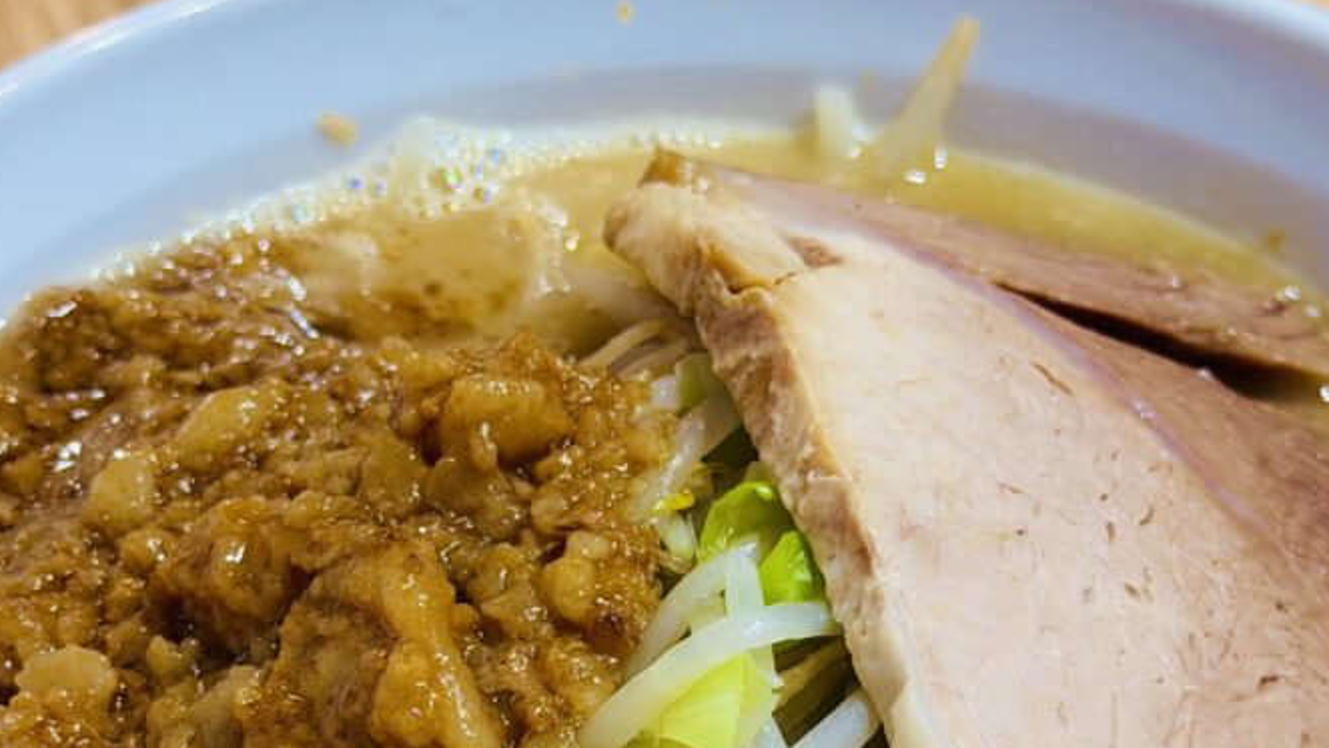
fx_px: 3559
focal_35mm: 101
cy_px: 766
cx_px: 788
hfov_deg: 21.1
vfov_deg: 11.9
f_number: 1.78
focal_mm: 6.76
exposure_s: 1/120
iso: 160
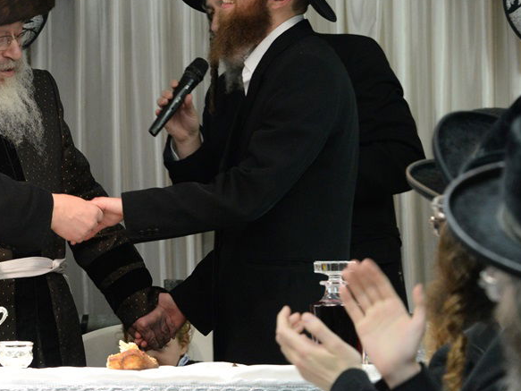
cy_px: 75
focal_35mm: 245
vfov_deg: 6.1
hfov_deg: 8.0
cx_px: 19
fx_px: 3687
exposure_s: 1/80
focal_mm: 116
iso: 2500
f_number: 6.3
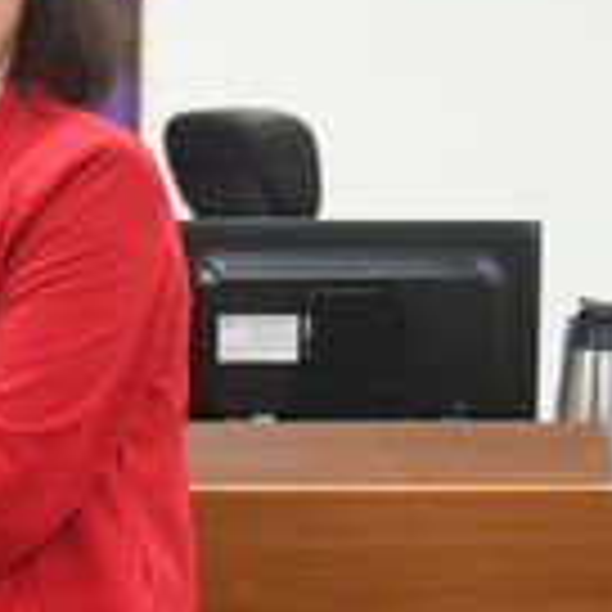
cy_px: 148
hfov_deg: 13.5
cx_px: -477
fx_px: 2320
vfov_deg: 15.0
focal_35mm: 116
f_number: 3.2
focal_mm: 31
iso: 1250
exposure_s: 1/200
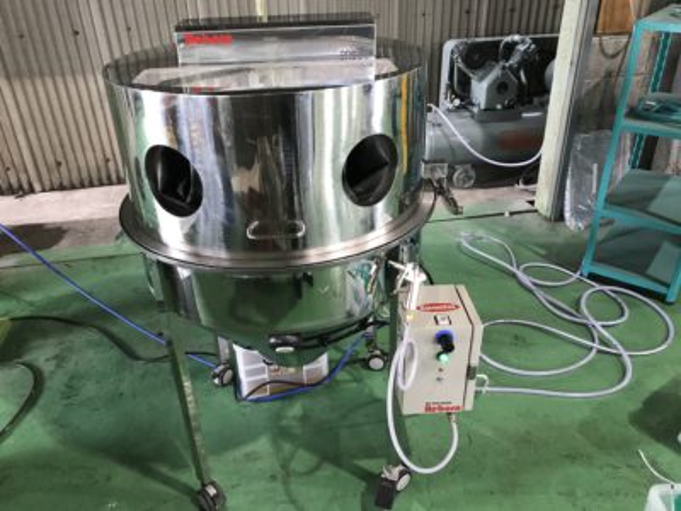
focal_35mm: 28
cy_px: 256
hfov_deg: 63.4
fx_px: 551
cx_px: 340
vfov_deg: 49.7
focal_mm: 3.99
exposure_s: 1/15
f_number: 1.8
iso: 50
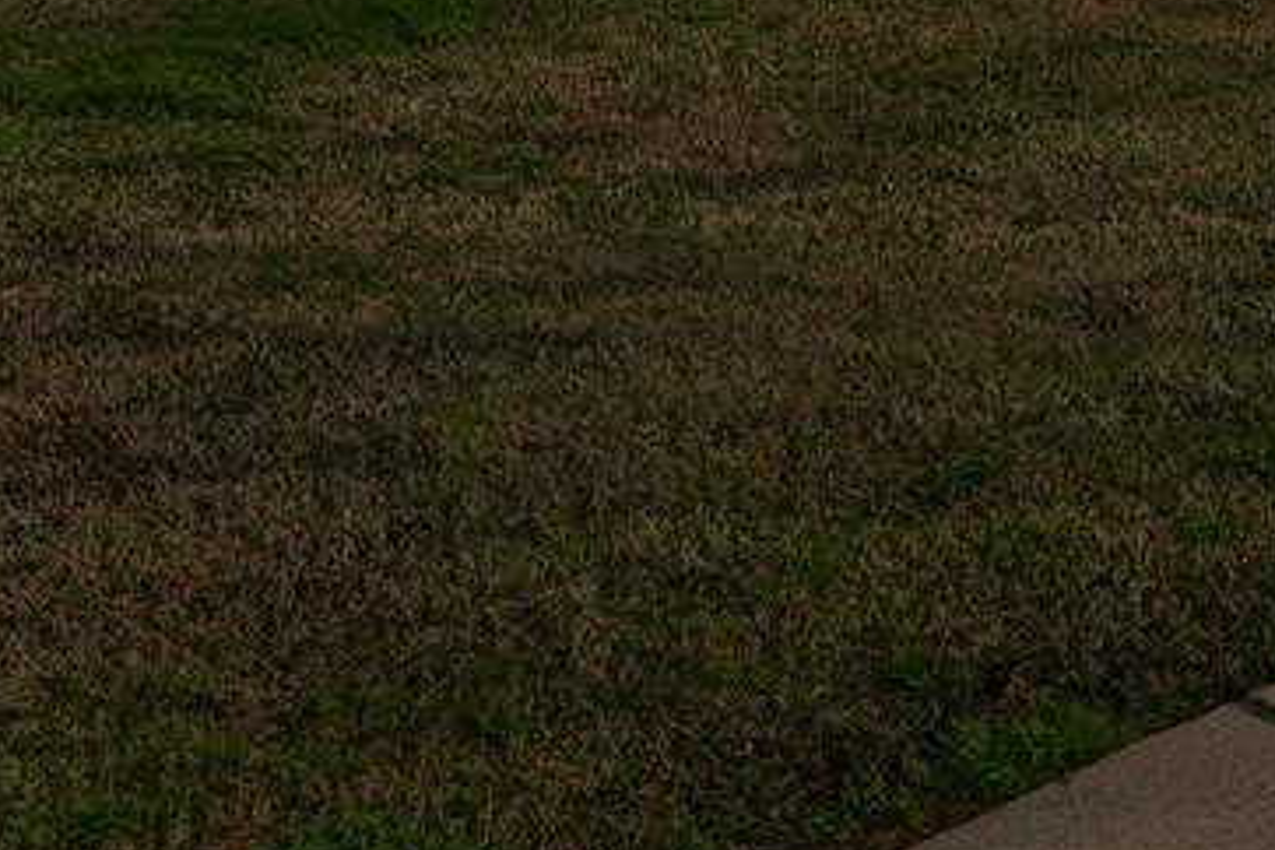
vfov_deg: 16.3
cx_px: 1711
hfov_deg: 22.6
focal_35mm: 79
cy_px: -262
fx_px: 2798
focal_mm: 28
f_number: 8
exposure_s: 1/1000
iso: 250
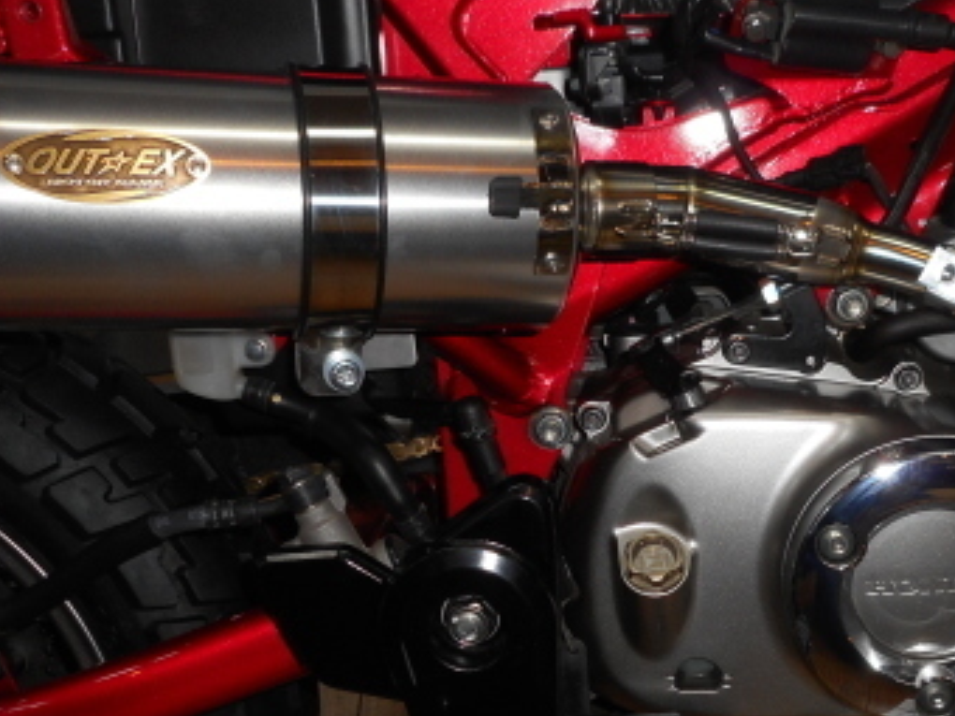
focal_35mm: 50
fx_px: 1379
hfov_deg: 38.1
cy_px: 517
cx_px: 556
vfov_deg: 28.8
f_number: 3.7
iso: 80
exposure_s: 1/25
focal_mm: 4.5
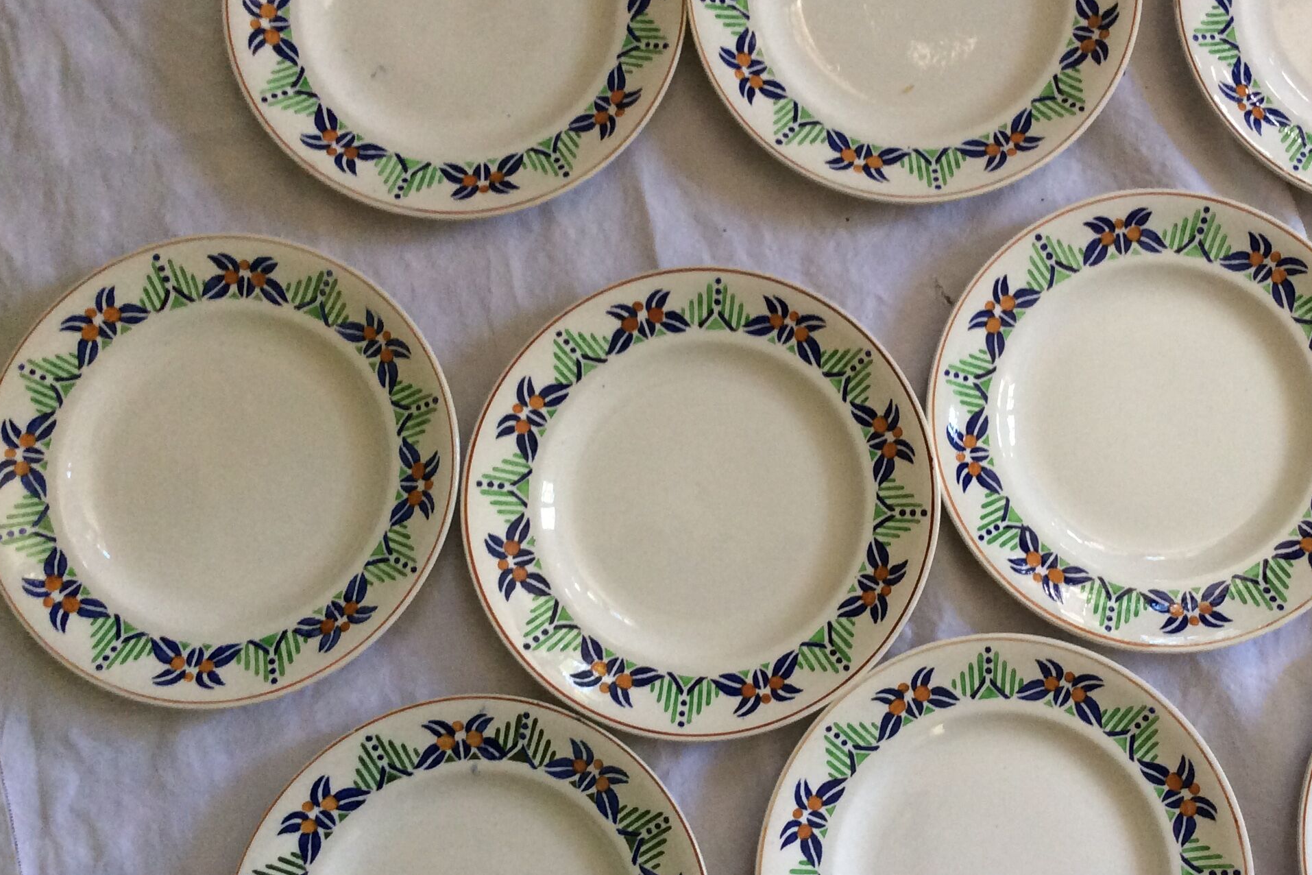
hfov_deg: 43.1
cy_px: 451
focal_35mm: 45
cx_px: 850
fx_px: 1640
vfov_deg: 29.9
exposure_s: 1/25
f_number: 2.4
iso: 125
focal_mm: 3.3
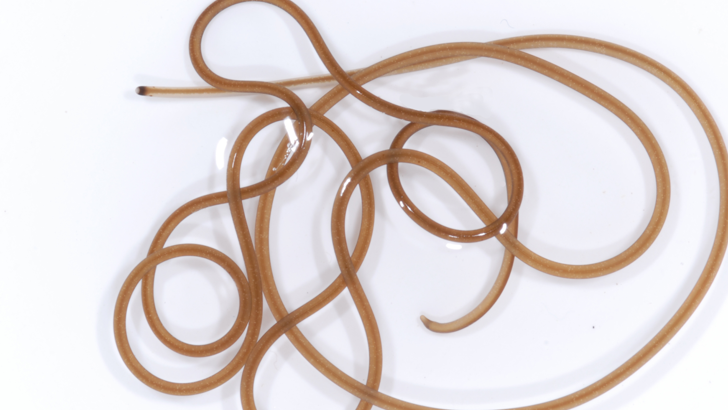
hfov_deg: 9.3
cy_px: 185
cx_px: 389
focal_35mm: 232
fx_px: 4474
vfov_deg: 5.2
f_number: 32
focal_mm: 105
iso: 100
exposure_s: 1/250
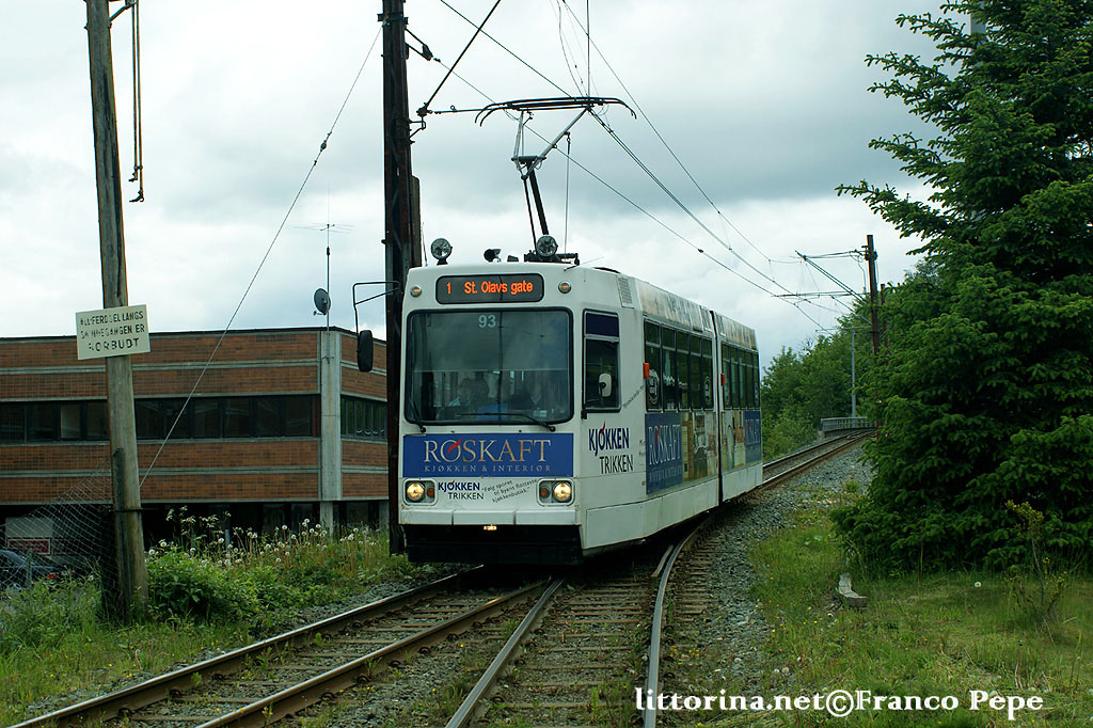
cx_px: 546
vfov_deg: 22.6
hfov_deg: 33.4
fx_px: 1821
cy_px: 364
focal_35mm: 60
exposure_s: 1/500
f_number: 7.1
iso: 200
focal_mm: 40
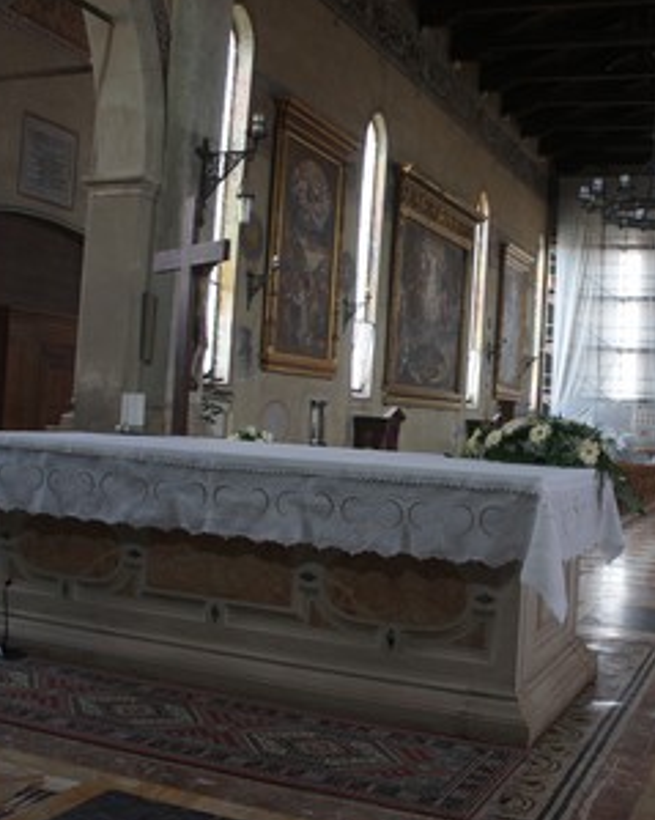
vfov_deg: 46.9
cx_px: 460
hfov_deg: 37.6
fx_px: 946
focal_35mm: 39
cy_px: 406
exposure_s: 1/30
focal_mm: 18
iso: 640
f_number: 3.5
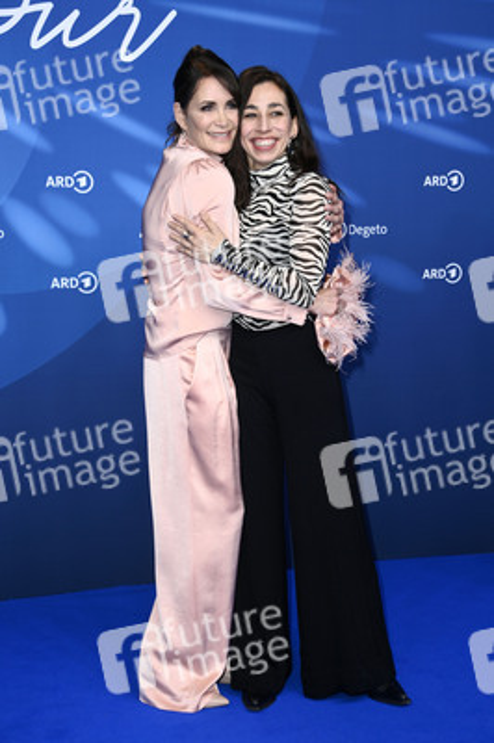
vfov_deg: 32.4
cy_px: 372
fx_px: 1278
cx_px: 247
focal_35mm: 62
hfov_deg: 21.9
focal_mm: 62
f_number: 5.6
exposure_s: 1/250
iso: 800
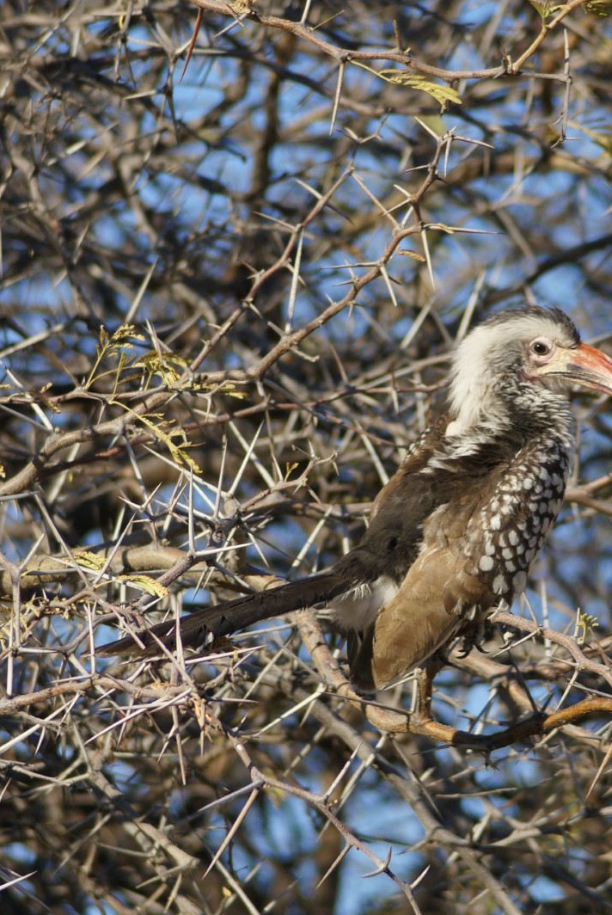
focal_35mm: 455
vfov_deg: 4.5
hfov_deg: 3.0
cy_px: 513
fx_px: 11572
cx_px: 443
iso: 200
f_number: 7.1
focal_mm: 200
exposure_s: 1/640
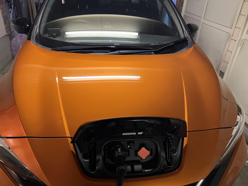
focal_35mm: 26
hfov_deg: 67.3
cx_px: 124
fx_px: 186
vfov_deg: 53.1
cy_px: 93
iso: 320
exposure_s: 1/60
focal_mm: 5.7
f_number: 1.5
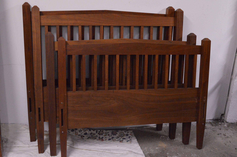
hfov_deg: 45.0
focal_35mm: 44
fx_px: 286
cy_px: 78
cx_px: 118
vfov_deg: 30.8
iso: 6400
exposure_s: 1/80
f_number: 5.6
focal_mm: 29
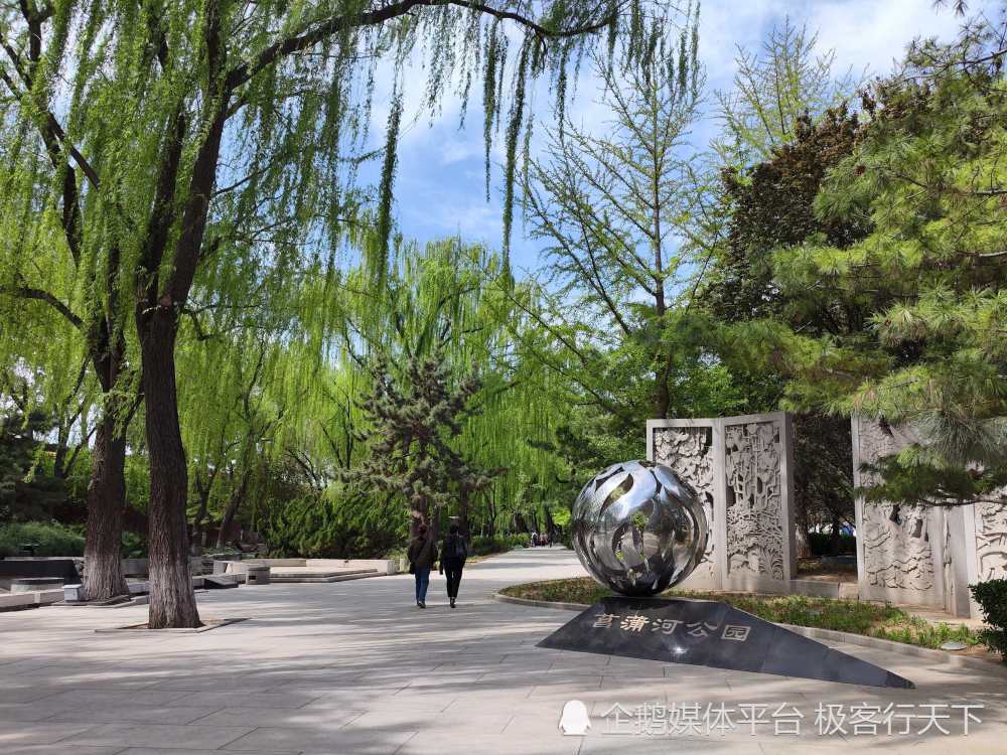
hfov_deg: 71.6
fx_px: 698
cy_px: 378
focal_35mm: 24
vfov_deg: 56.8
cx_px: 504
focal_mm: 6.92
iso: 54
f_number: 1.9
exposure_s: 1/2000
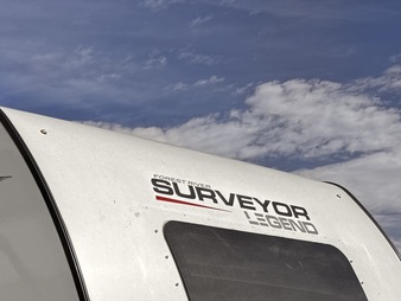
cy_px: 421
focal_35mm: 71
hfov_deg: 25.9
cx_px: -7
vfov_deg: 18.8
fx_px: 823
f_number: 1.78
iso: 80
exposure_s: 1/7937
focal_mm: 6.76
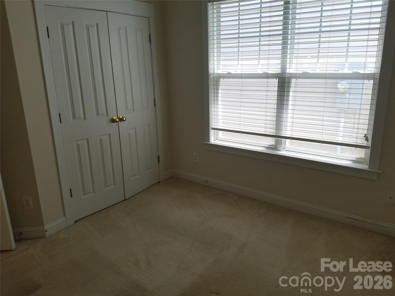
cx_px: 198
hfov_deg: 67.3
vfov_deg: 53.1
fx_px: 297
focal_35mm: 26
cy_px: 148
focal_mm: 4.2
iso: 50
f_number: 1.7
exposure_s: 1/124
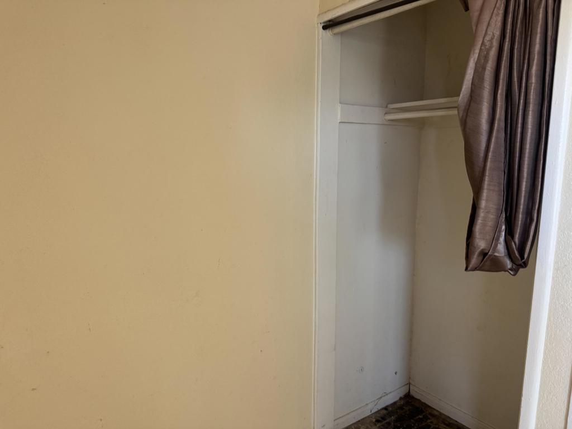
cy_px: 214
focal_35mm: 24
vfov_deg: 56.8
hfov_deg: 71.6
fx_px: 397
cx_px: 286
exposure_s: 1/78
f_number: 1.78
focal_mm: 6.76
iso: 200
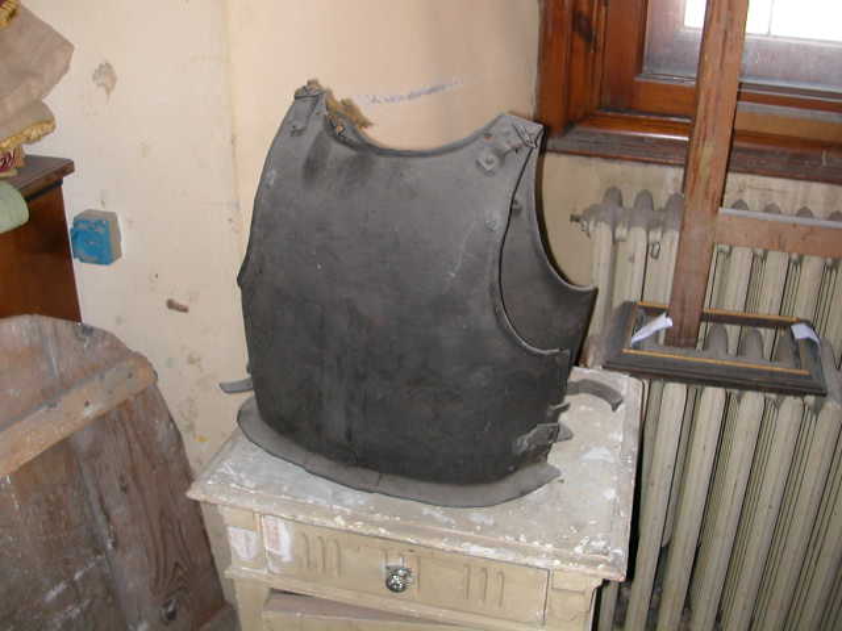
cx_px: 421
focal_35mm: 37
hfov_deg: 50.1
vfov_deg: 38.7
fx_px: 900
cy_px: 316
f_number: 2.7
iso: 100
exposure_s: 1/59.9
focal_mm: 5.6
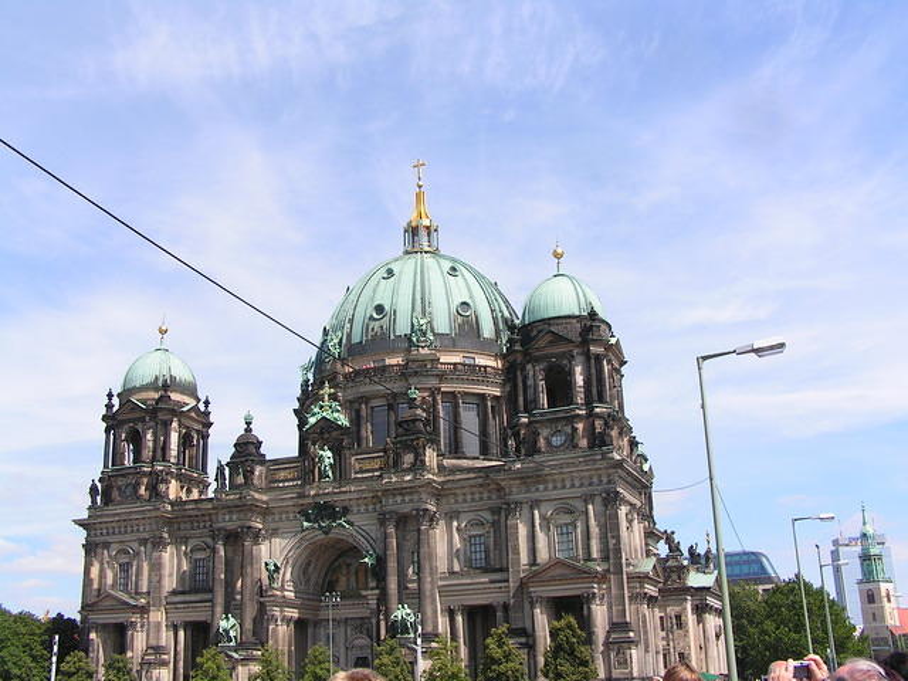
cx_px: 454
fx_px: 997
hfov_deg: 49.0
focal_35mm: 38
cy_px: 340
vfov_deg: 37.7
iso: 50
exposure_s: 1/250
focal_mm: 6.3
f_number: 5.6
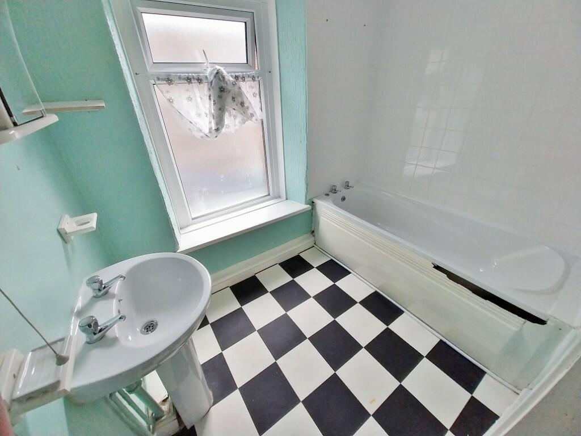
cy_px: 218
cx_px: 290
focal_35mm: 13
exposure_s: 1/100
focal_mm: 1.13
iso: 125
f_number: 2.2
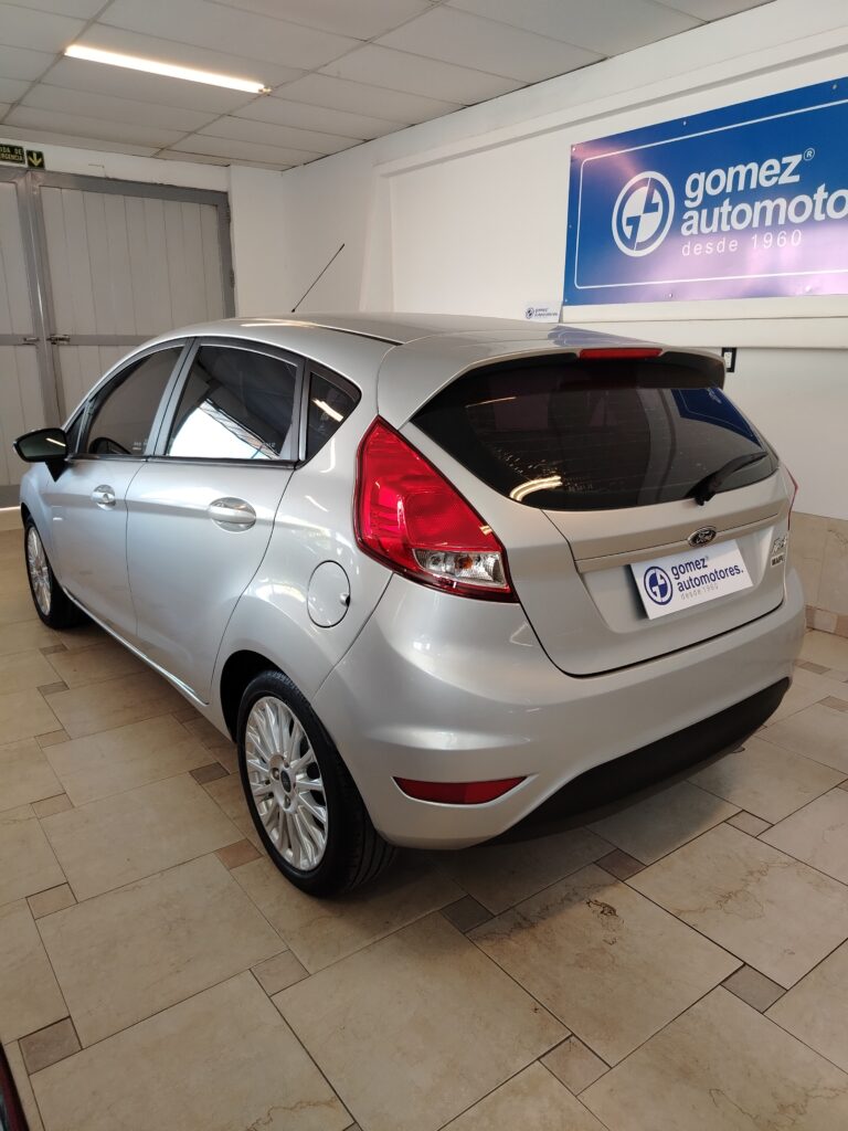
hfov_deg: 56.8
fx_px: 784
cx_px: 424
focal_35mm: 24
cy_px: 566
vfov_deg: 71.6
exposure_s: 1/50
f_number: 1.75
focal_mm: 5.25
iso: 447
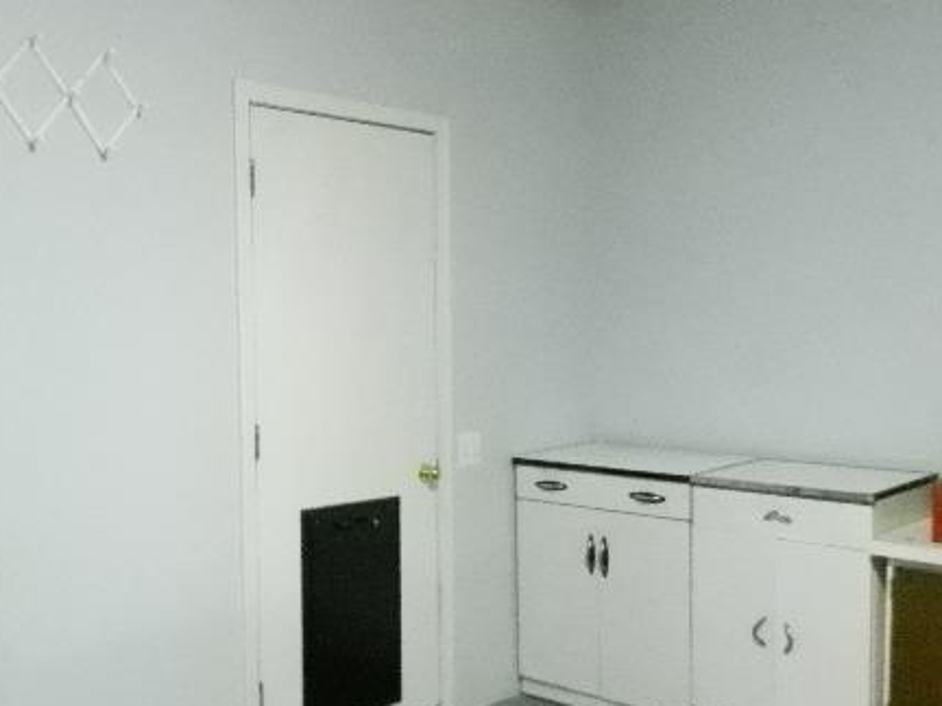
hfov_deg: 43.8
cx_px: 421
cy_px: 401
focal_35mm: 43
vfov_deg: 33.5
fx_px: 1170
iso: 3200
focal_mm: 5.1
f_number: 3.6
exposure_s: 1/160
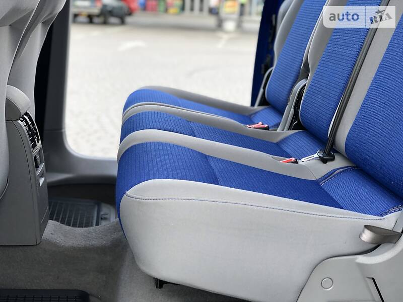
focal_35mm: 57
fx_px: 664
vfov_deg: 25.7
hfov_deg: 33.8
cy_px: 151
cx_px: 202
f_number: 2.8
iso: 40
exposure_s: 1/120
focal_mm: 6.6
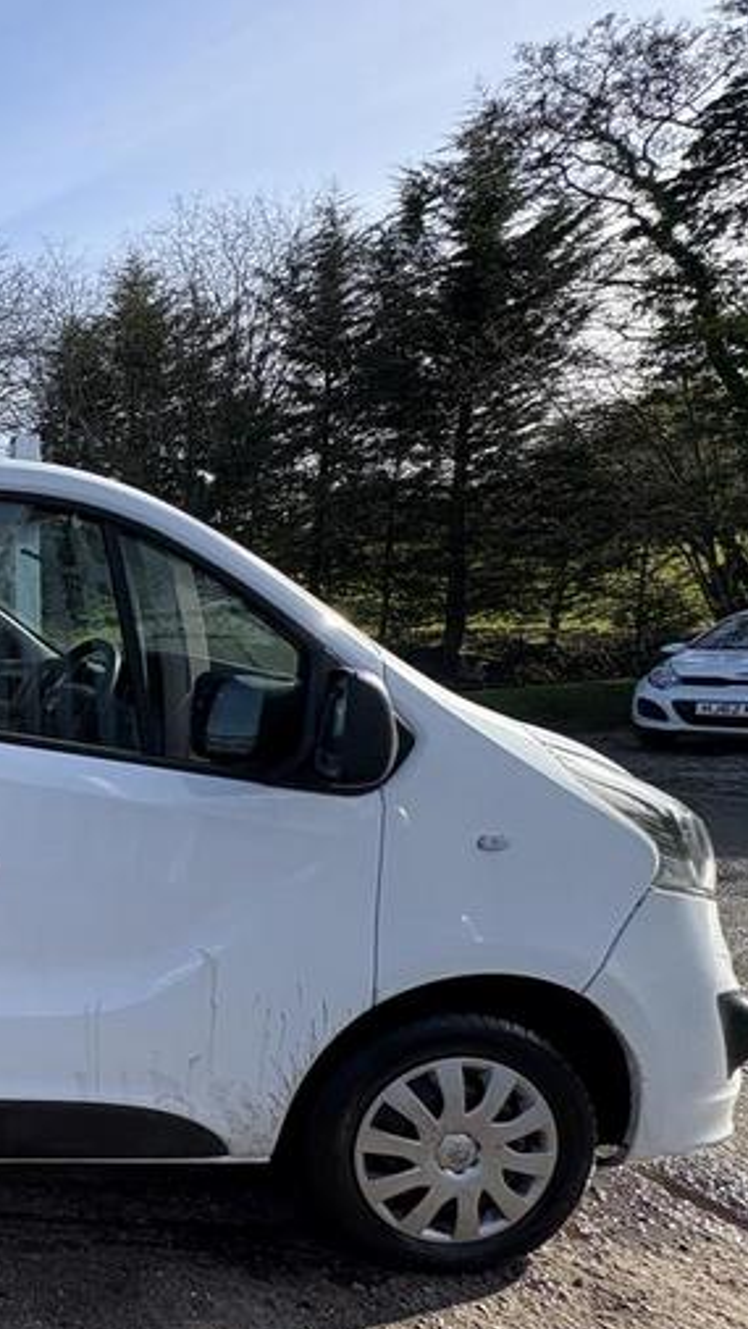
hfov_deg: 27.6
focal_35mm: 27
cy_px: 735
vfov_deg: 69.6
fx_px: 951
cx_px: -399
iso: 50
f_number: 2.2
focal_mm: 2.22
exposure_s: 1/858
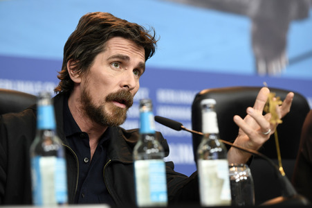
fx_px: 1212
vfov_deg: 9.8
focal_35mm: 140
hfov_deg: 14.7
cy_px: 104
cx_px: 156
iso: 1250
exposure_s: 1/200
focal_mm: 140
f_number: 3.5
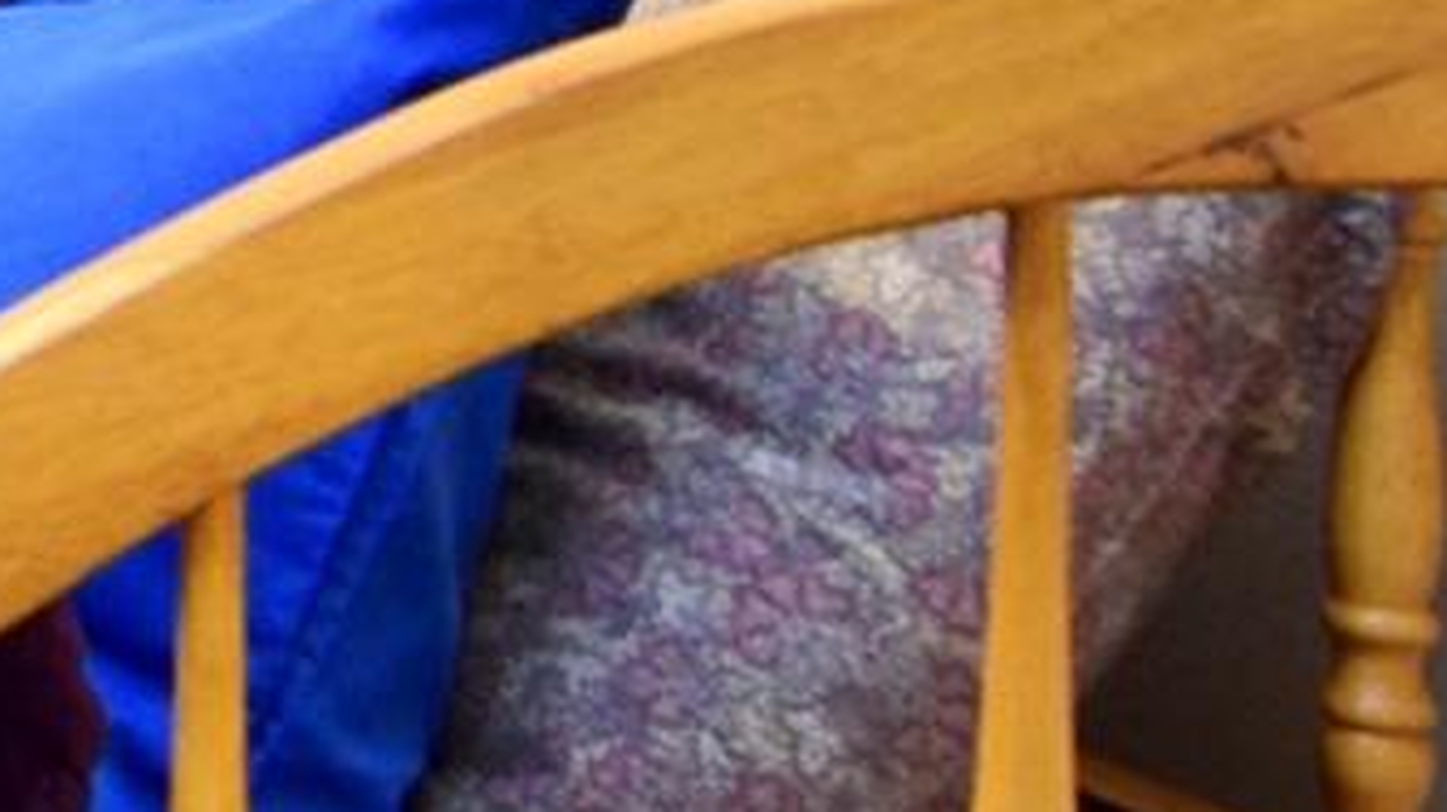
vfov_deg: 11.2
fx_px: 4033
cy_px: -253
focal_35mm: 105
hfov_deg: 15.9
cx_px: -1468
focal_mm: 11
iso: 1600
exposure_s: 1/60
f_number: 4
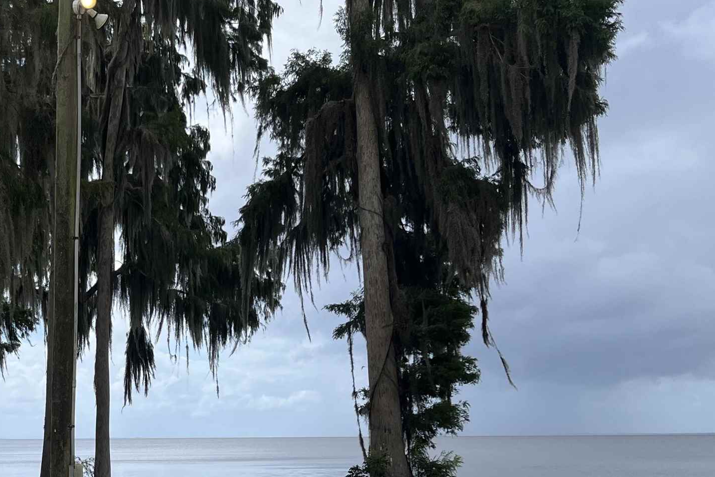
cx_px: 90
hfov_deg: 32.9
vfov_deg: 22.7
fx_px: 1152
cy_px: 448
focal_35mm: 58
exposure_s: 1/3623
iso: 50
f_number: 1.6
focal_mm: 5.1
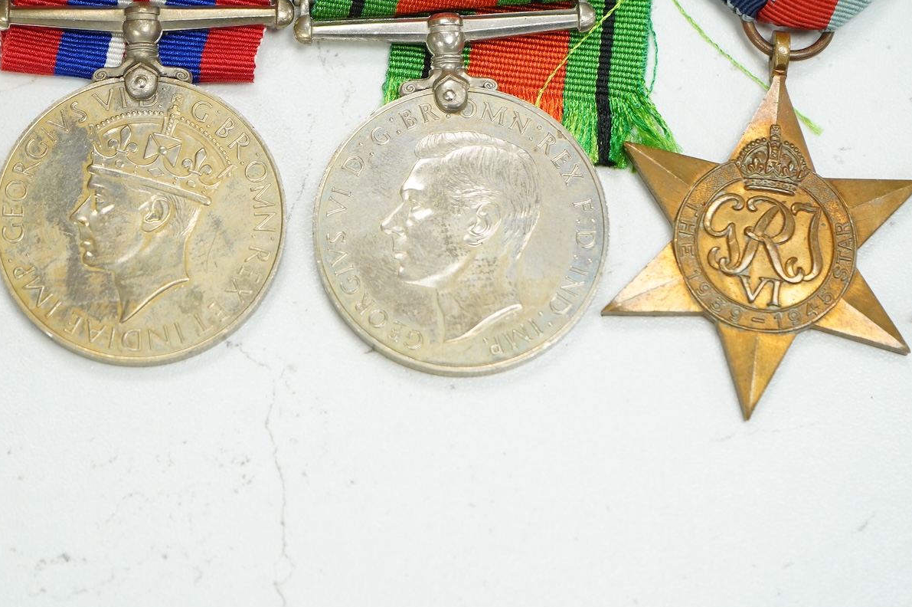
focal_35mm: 101
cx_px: 369
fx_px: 2556
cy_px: 198
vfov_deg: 13.5
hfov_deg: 20.2
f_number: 8
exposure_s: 1/125
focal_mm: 70
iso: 2500
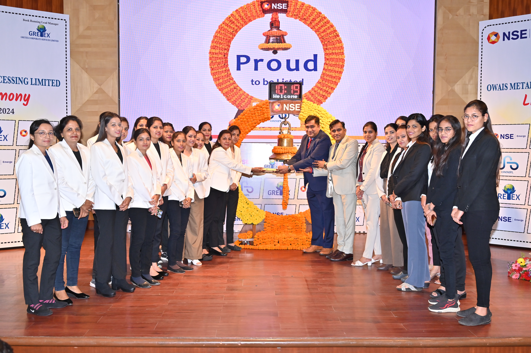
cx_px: 266
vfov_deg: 37.8
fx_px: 516
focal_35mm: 35
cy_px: 176
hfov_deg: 54.5
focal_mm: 35
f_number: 5.6
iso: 1000
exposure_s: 1/160
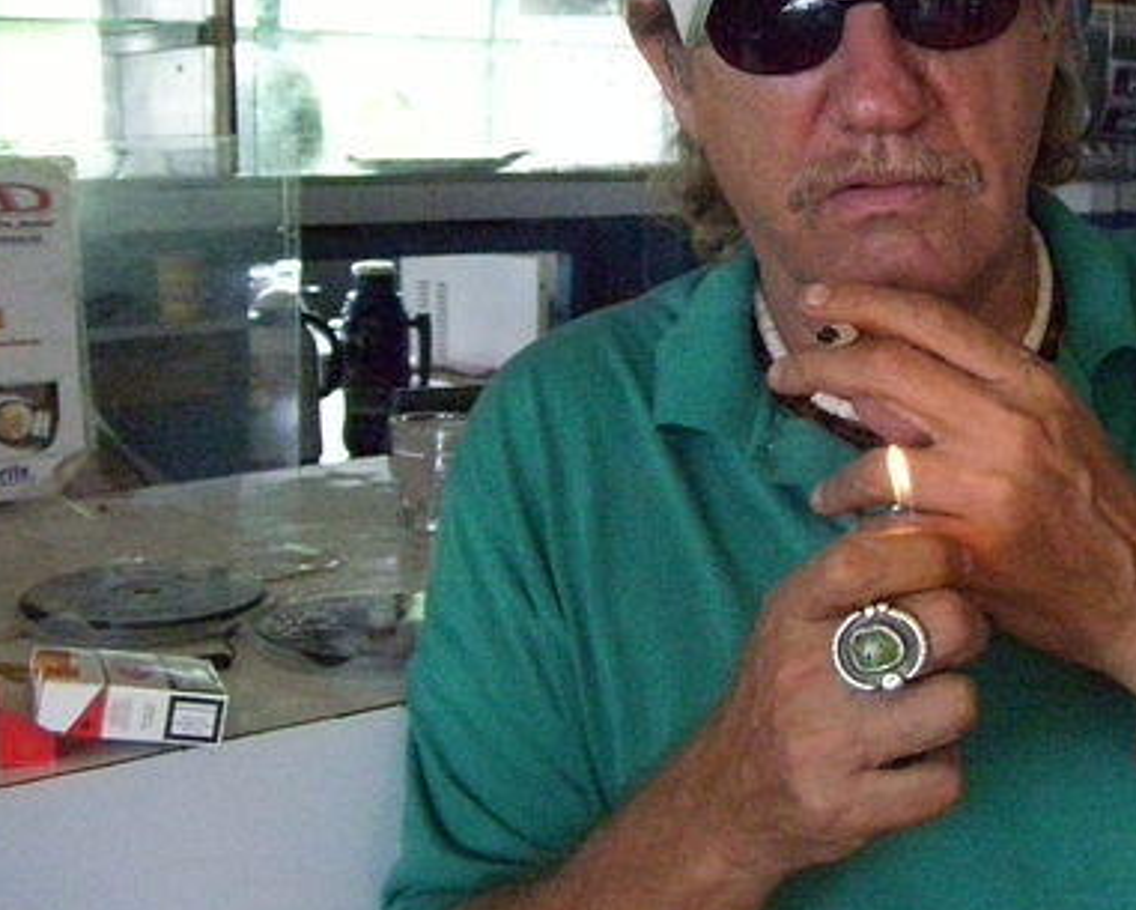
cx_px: 874
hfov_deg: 31.3
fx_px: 1984
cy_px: 277
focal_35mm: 59
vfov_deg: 25.6
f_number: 2.7
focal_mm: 6
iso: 1250
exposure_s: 1/250
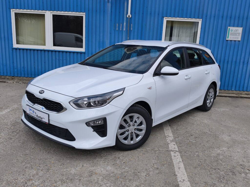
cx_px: 125
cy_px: 94
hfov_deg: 60.0
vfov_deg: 46.8
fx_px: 217
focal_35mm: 30
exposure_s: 1/2049
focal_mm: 6.57
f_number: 1.6
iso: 50
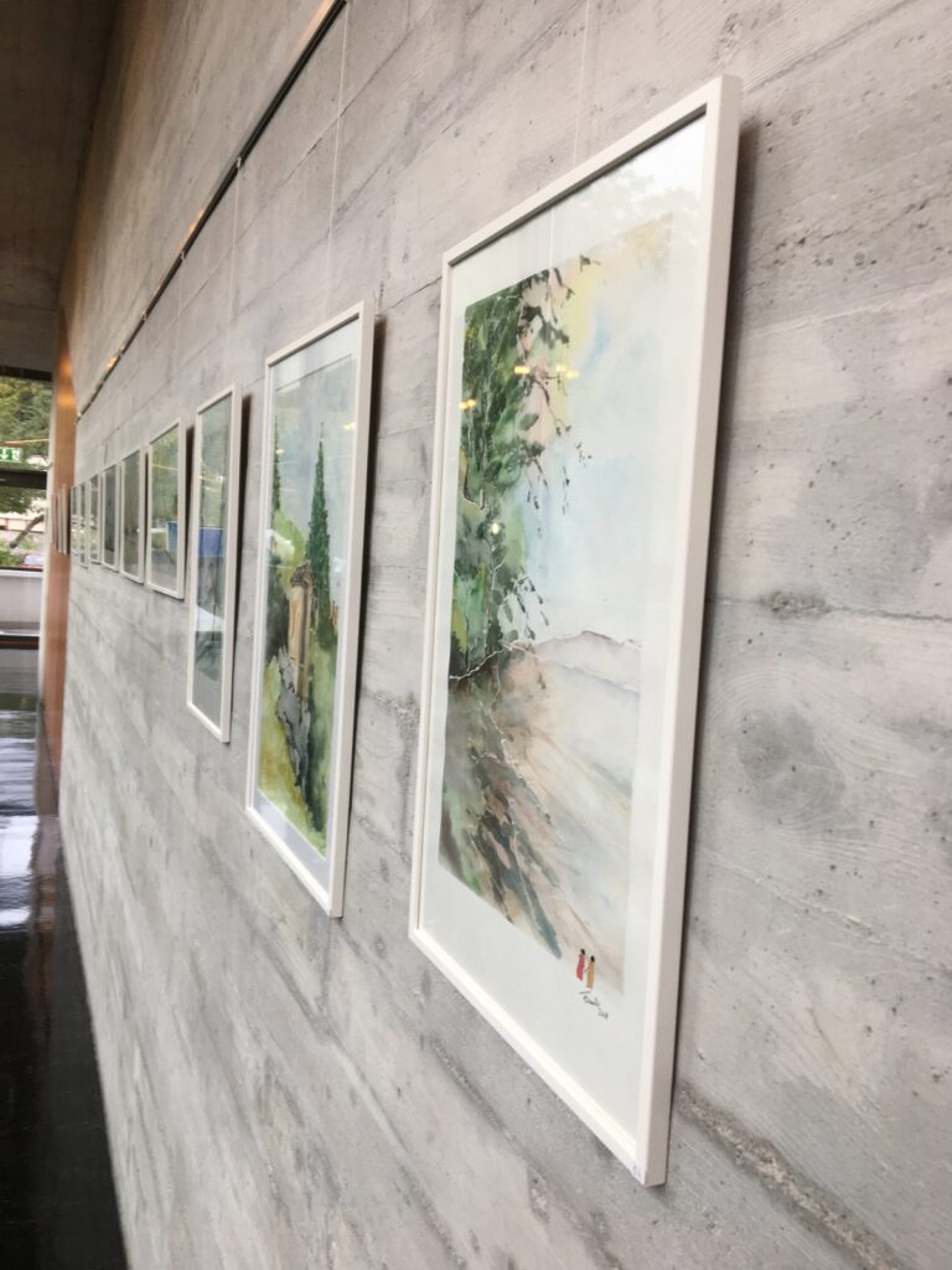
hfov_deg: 48.2
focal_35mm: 29
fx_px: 1063
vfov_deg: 61.7
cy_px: 635
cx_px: 476
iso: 40
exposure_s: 1/100
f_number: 2.2
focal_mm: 4.15
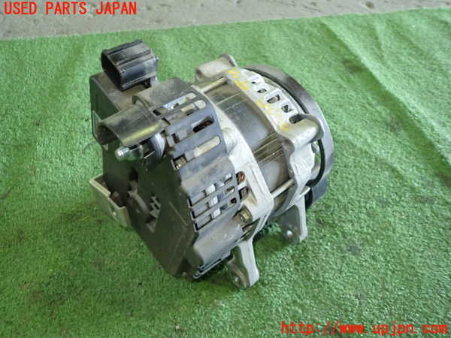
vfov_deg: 46.8
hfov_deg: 60.0
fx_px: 391
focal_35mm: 30
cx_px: 226
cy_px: 169
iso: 400
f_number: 2.3
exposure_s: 1/30
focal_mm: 5.4
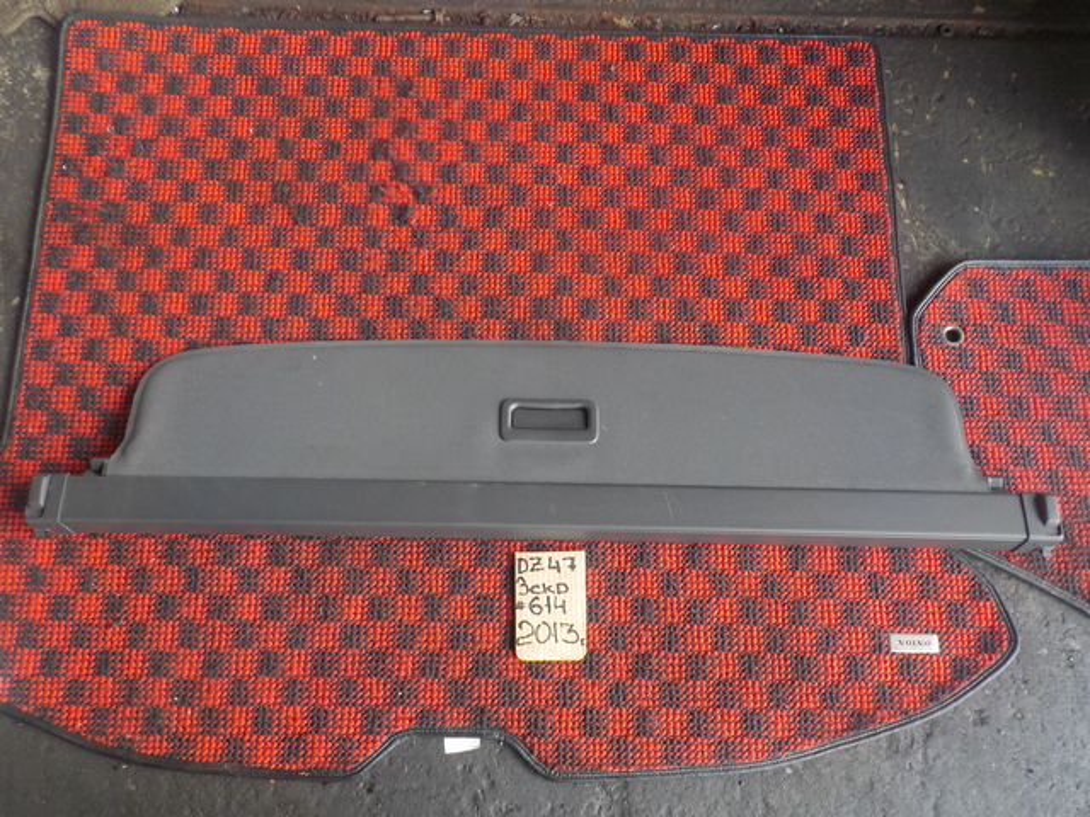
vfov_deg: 46.8
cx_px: 545
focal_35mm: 30
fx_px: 945
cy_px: 408
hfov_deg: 60.0
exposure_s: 1/50
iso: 125
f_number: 3.3
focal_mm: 4.1
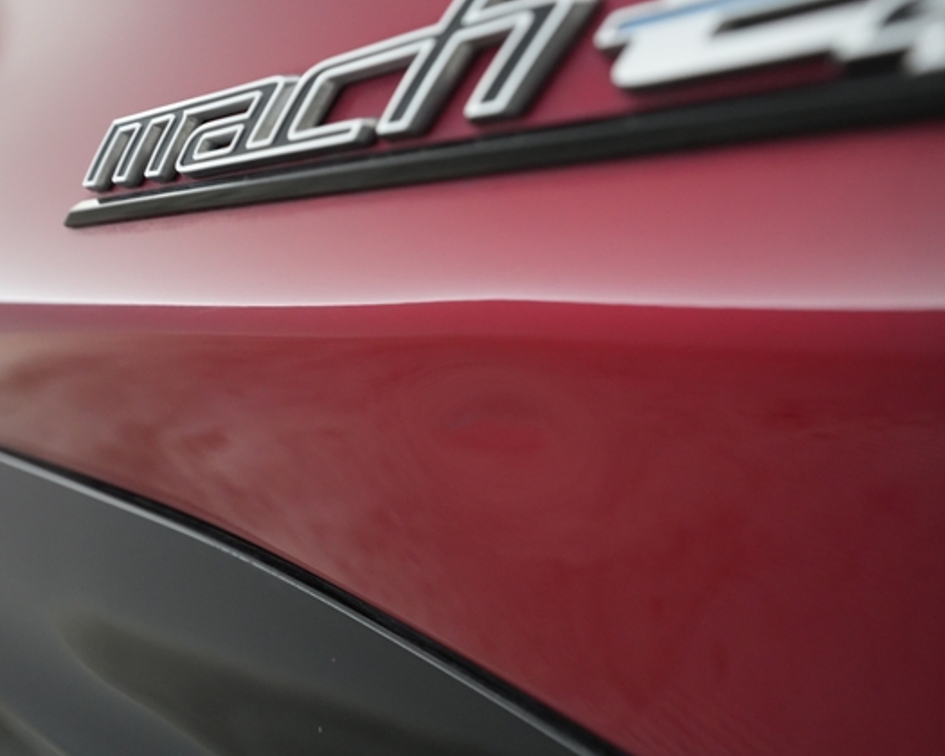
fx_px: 895
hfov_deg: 55.7
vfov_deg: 45.8
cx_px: 468
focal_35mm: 32
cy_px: 382
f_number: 5.6
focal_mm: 28
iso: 5000
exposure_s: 1/80
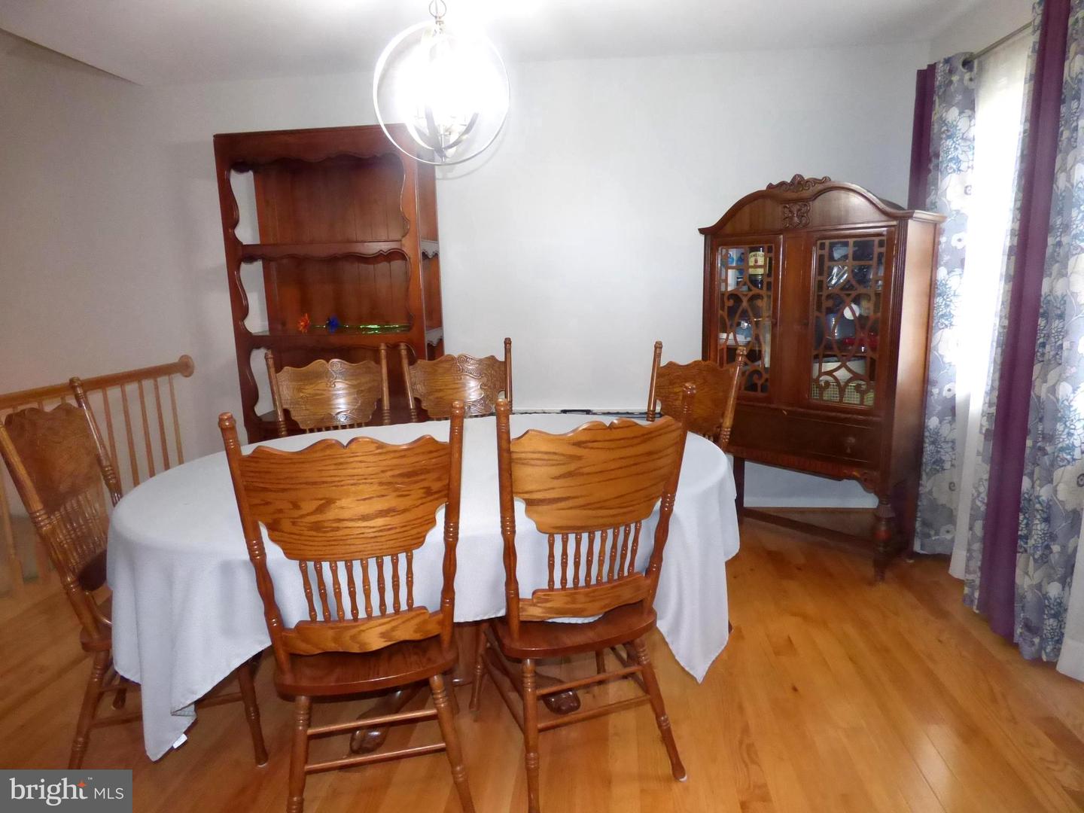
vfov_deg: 66.0
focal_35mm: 20
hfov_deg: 81.7
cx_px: 542
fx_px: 626
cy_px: 406
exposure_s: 1/60
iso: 800
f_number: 2.8
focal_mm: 3.58
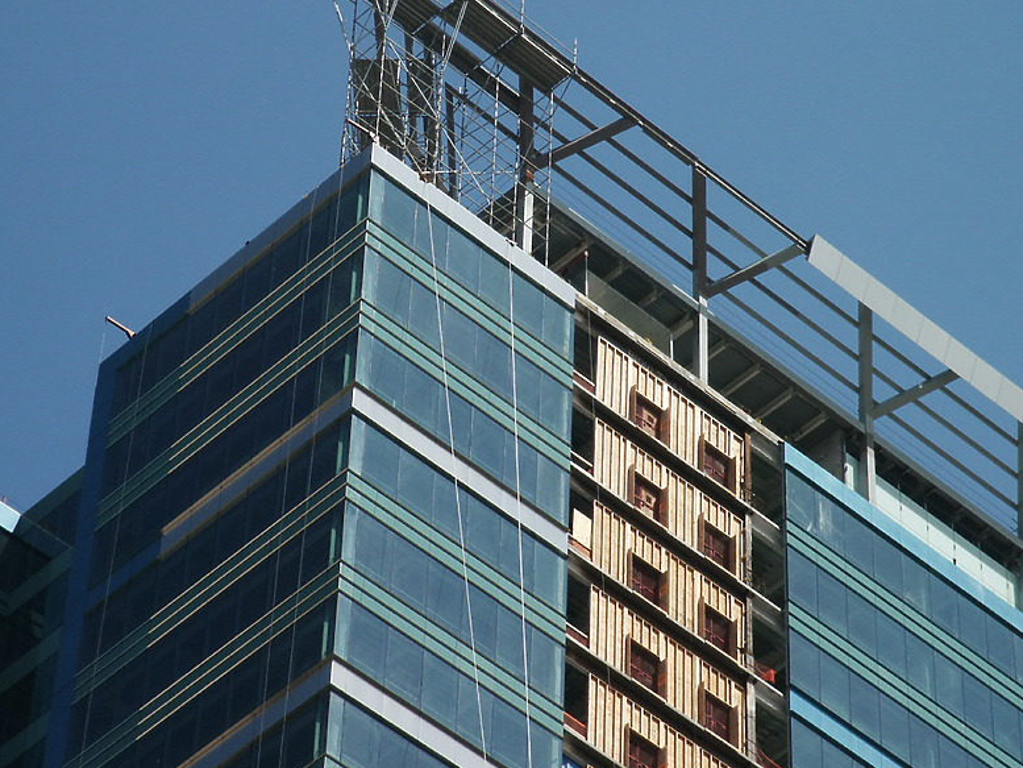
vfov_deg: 9.2
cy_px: 333
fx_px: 4759
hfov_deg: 12.3
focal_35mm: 161
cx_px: 485
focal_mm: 28.22
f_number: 8
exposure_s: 1/250
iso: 64
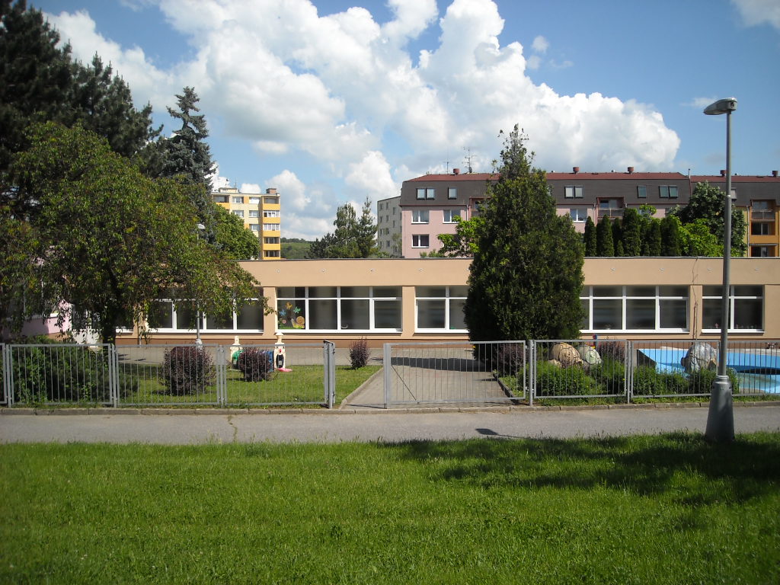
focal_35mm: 35
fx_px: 789
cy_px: 292
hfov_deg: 52.6
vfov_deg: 40.7
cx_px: 390
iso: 64
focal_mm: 5.7
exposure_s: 1/369
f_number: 5.6
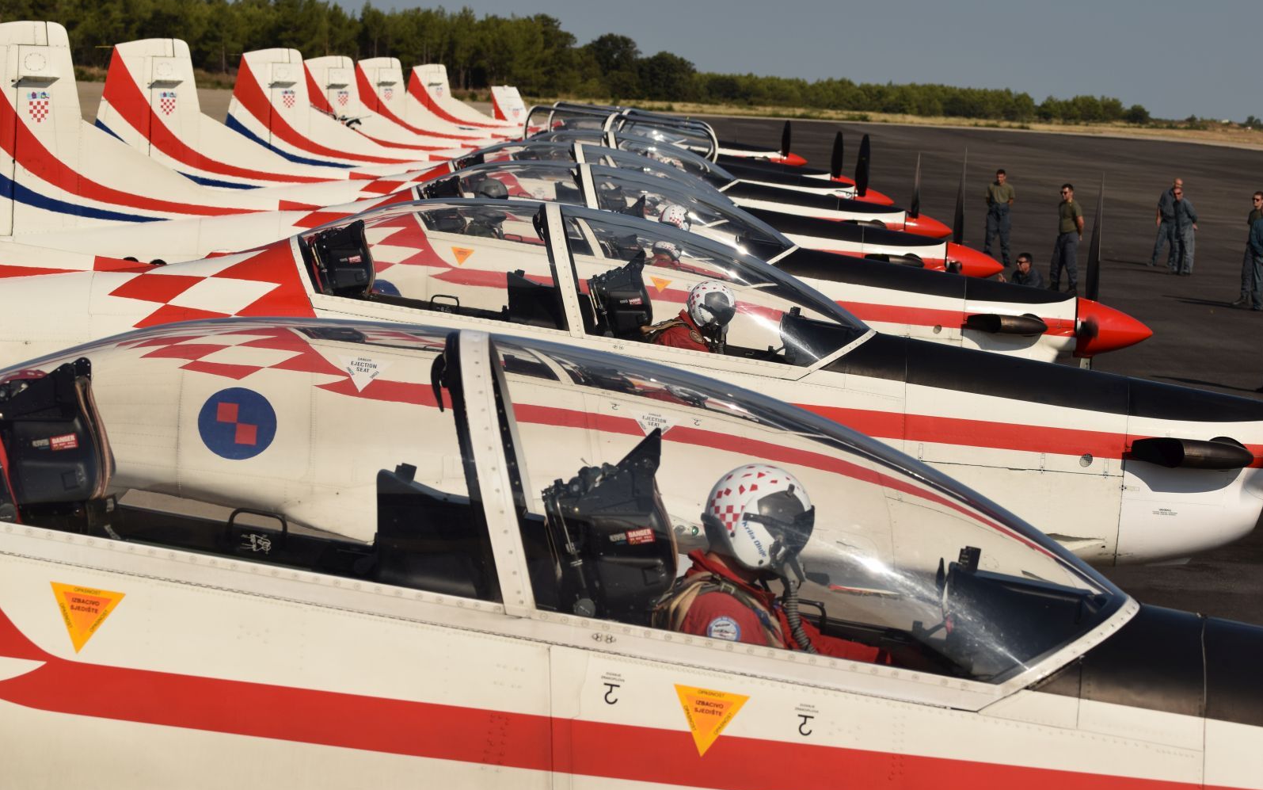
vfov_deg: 9.5
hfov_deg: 15.1
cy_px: 397
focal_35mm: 138
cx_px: 633
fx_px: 4750
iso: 100
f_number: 8
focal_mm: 90
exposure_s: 1/1000
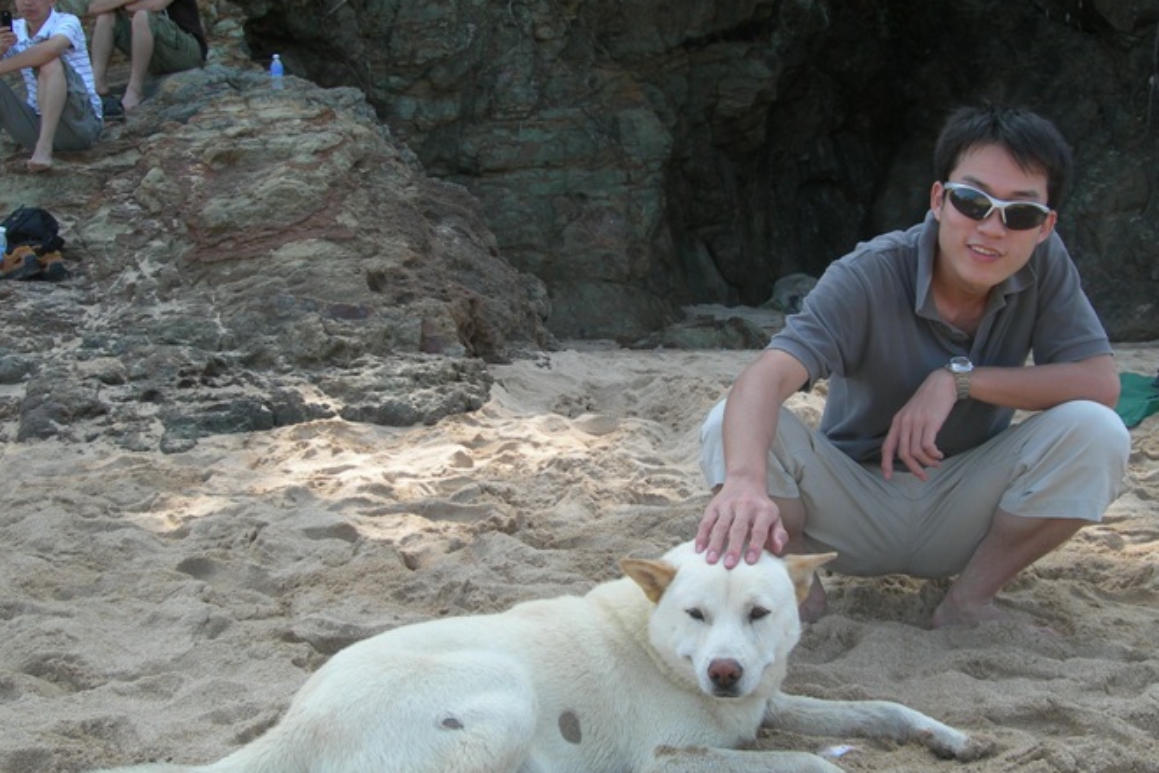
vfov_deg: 29.2
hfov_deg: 42.7
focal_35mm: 46
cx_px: 632
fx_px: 1481
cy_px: 430
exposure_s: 1/153
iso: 50
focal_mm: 7.8
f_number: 4.8
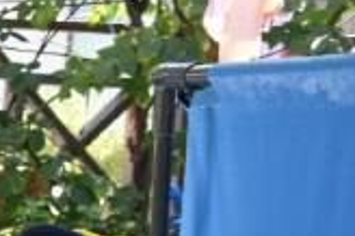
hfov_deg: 8.4
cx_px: -714
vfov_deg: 6.5
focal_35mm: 206
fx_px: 2029
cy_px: 417
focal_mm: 22
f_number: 7.1
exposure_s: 1/200
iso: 400
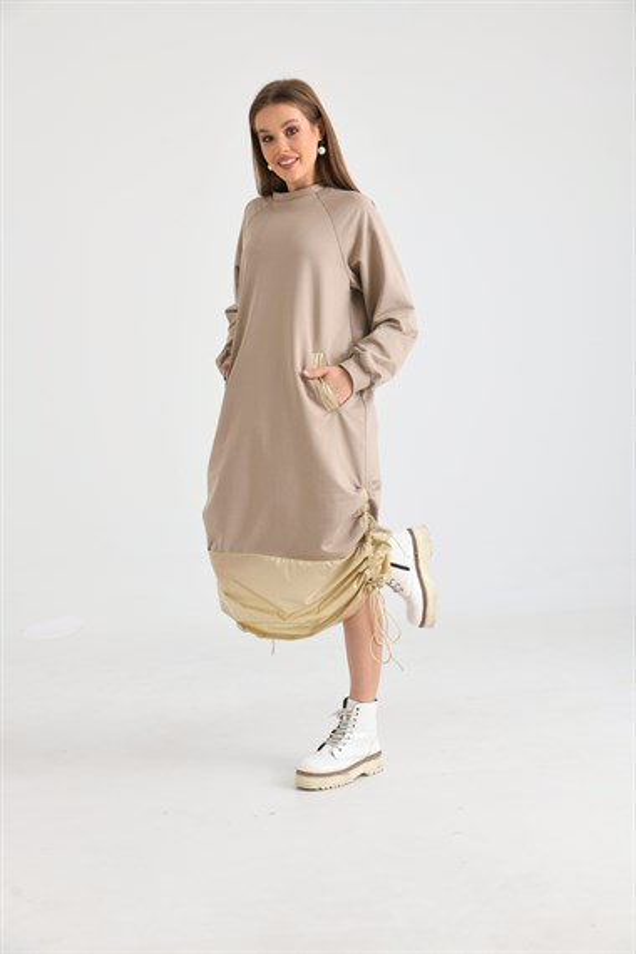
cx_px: 318
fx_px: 1166
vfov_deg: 44.5
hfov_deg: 30.5
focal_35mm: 44
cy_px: 477
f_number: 5.6
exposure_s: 1/125
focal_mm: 44
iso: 100
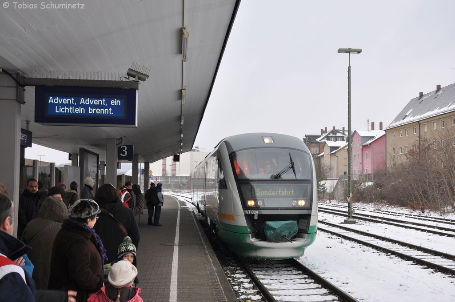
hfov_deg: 46.5
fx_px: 530
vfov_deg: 31.8
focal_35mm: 42
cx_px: 228
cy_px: 151
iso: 250
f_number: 8
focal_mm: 28
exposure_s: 1/160
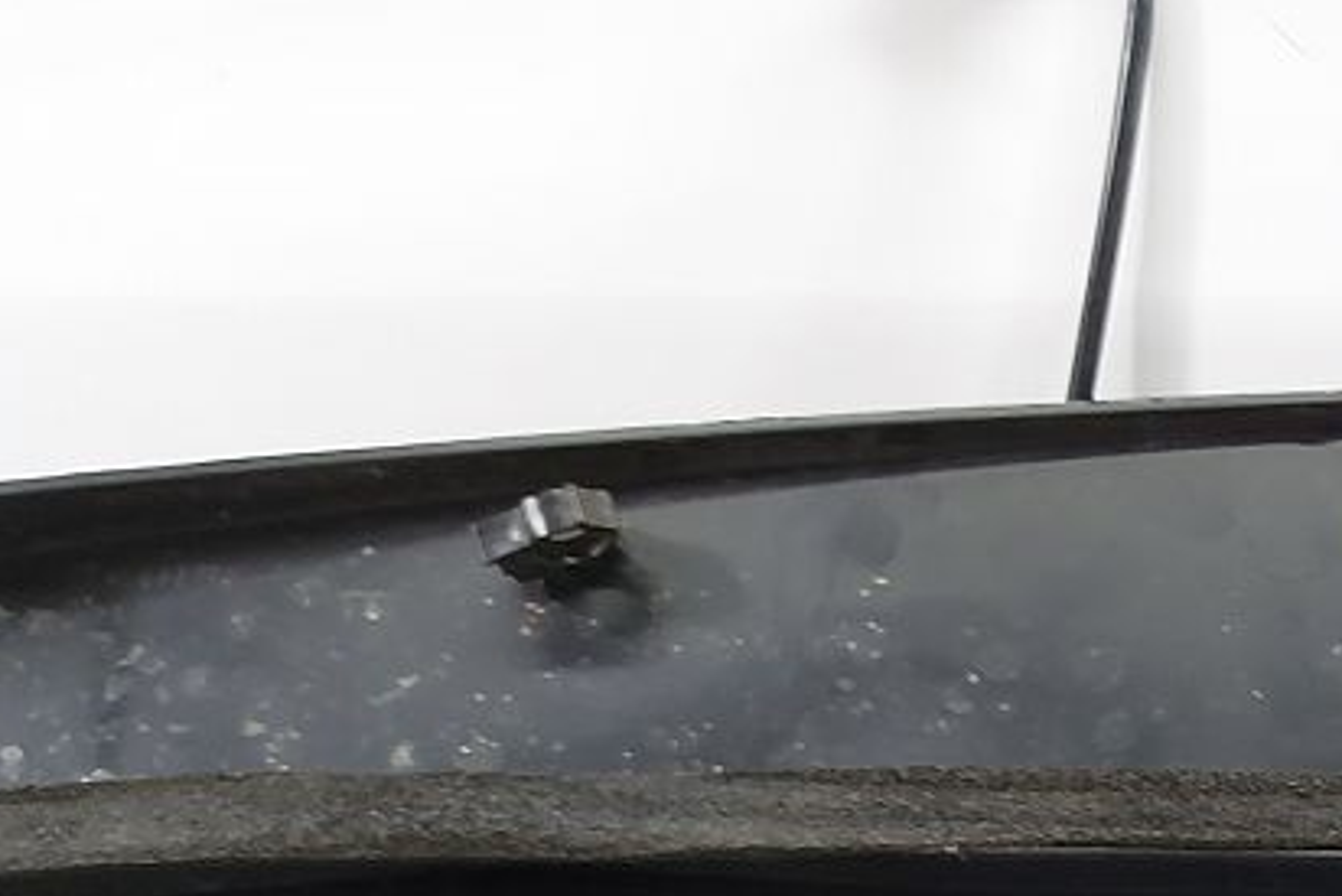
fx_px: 3132
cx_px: 1969
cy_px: 1105
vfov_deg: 15.6
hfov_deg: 20.8
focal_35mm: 84
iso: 100
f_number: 1.8
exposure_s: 1/50
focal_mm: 5.23
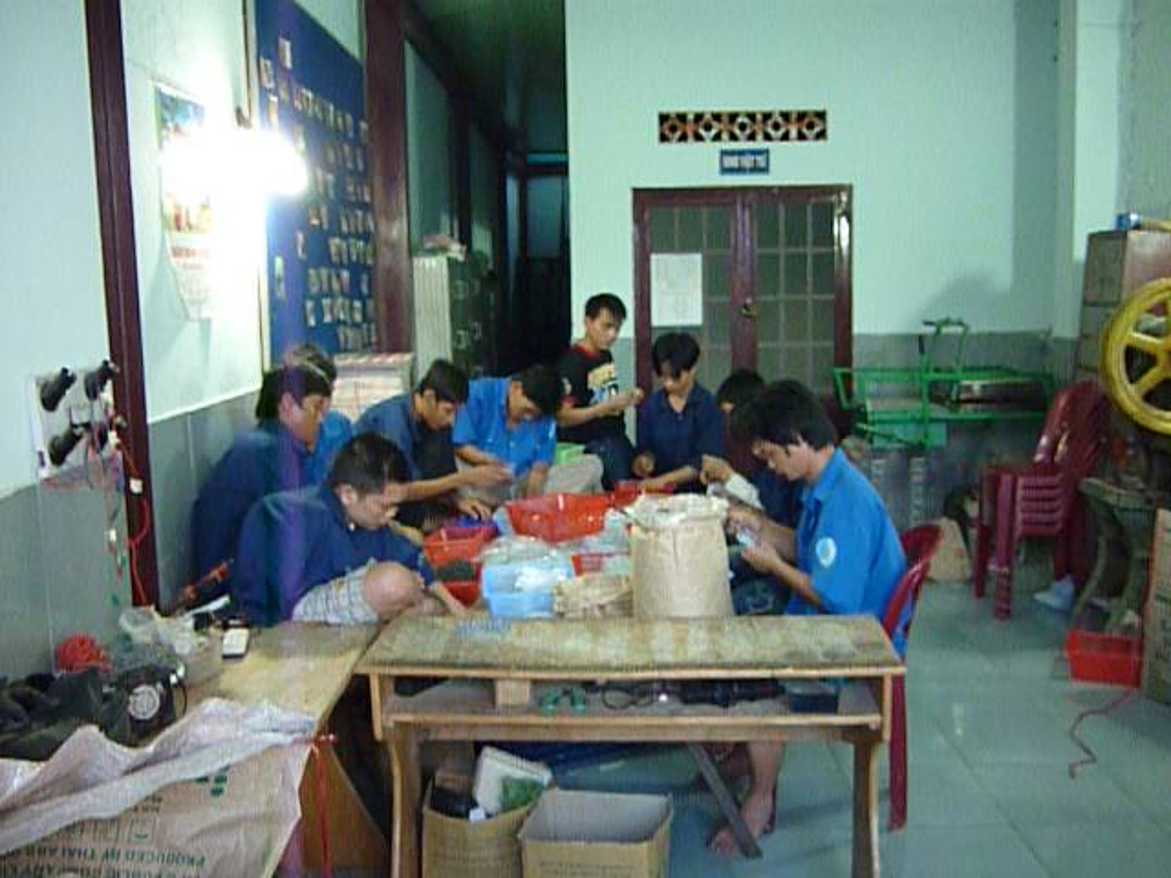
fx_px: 1116
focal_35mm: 33
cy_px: 439
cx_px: 586
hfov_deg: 55.4
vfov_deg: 42.9
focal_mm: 5.5
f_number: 2.8
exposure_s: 1/30
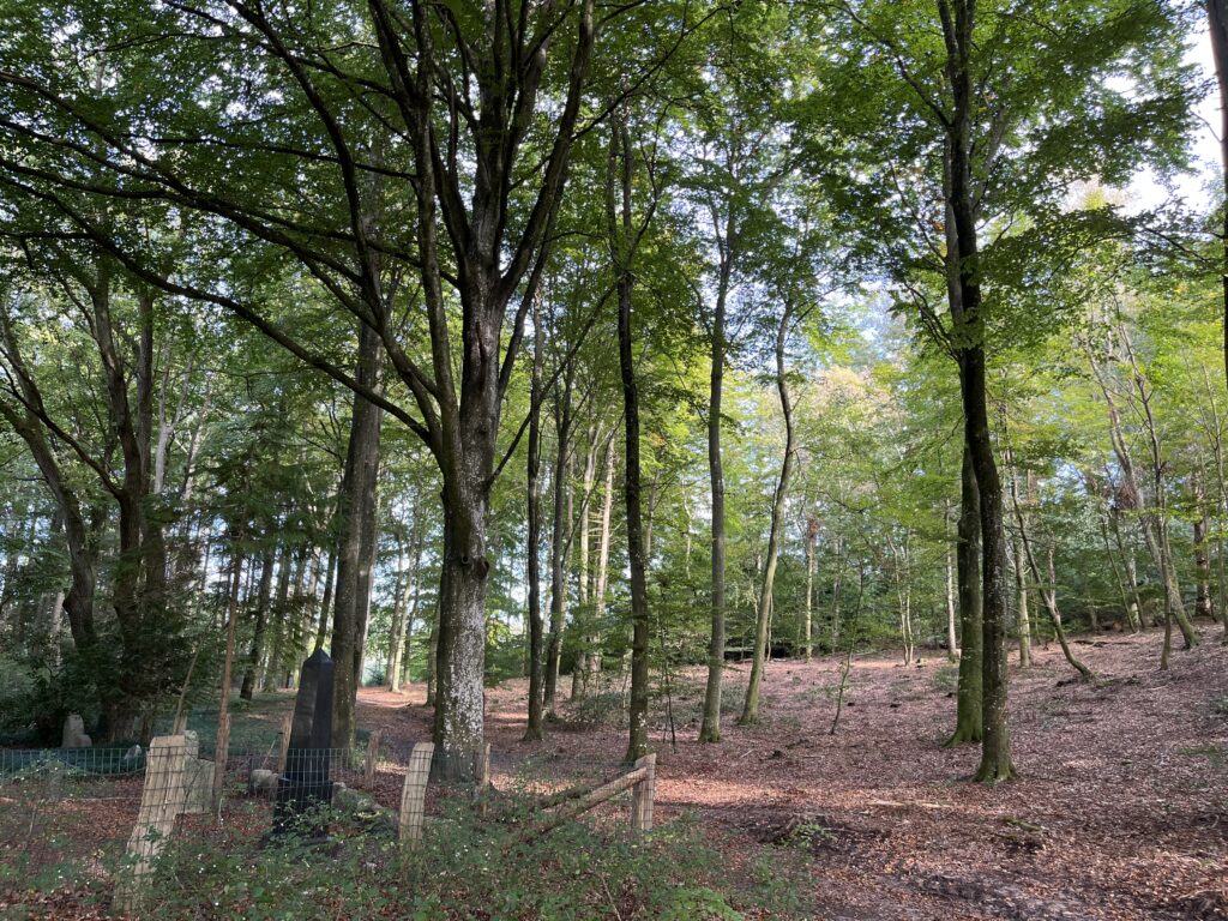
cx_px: 614
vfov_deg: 53.1
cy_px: 460
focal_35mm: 26
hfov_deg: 67.3
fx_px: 922
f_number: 1.6
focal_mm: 5.1
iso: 100
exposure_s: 1/121
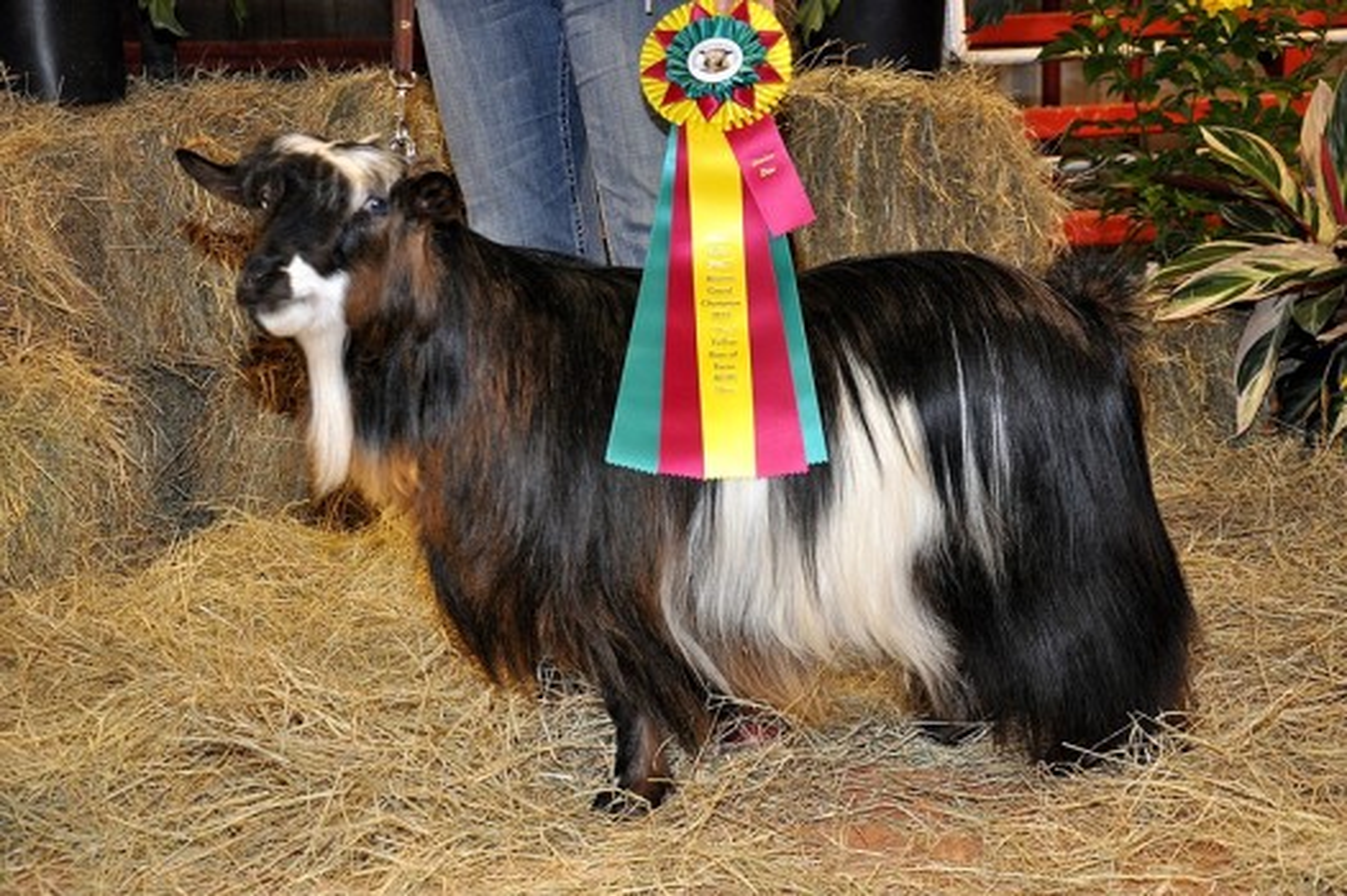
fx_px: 2131
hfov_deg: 35.1
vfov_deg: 23.7
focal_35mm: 57
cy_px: 448
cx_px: 674
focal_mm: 38
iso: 800
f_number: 4.5
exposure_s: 1/60
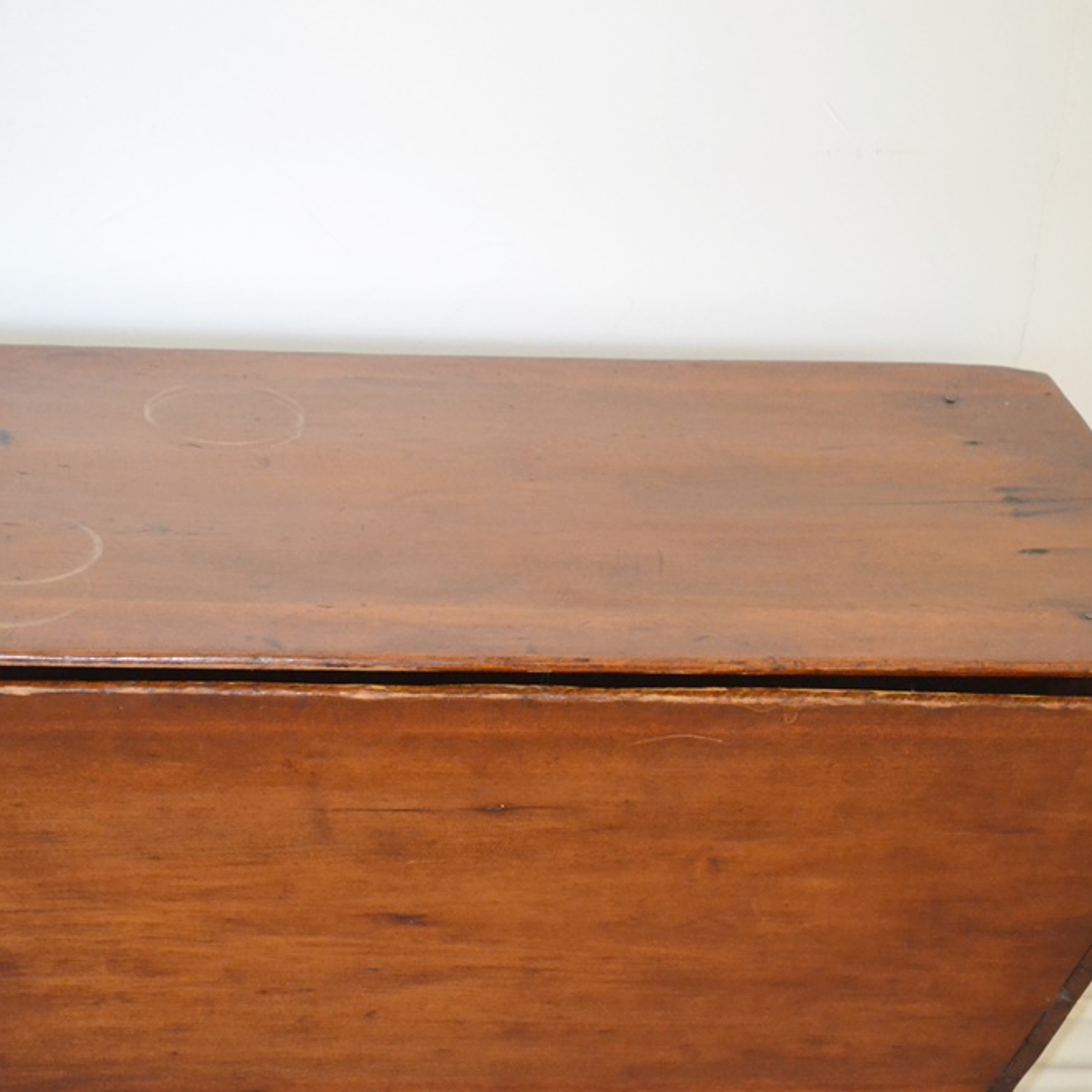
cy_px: 544
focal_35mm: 81
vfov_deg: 21.4
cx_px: 515
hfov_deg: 21.4
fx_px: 2891
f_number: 5.3
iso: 3200
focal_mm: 42
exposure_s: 1/60
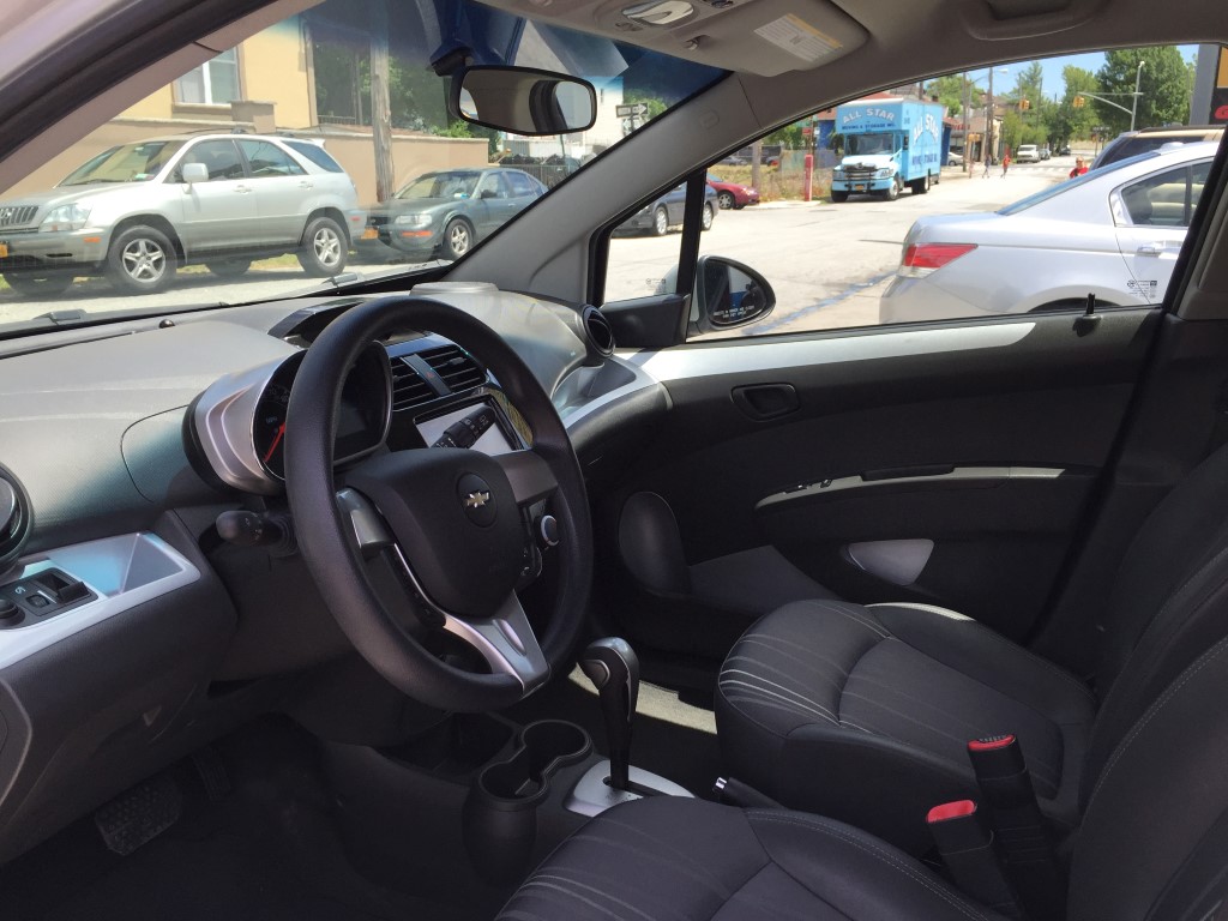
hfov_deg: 61.7
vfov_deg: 48.2
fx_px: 1029
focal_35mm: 29
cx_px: 614
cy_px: 460
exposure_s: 1/638
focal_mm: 4.15
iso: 32
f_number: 2.2
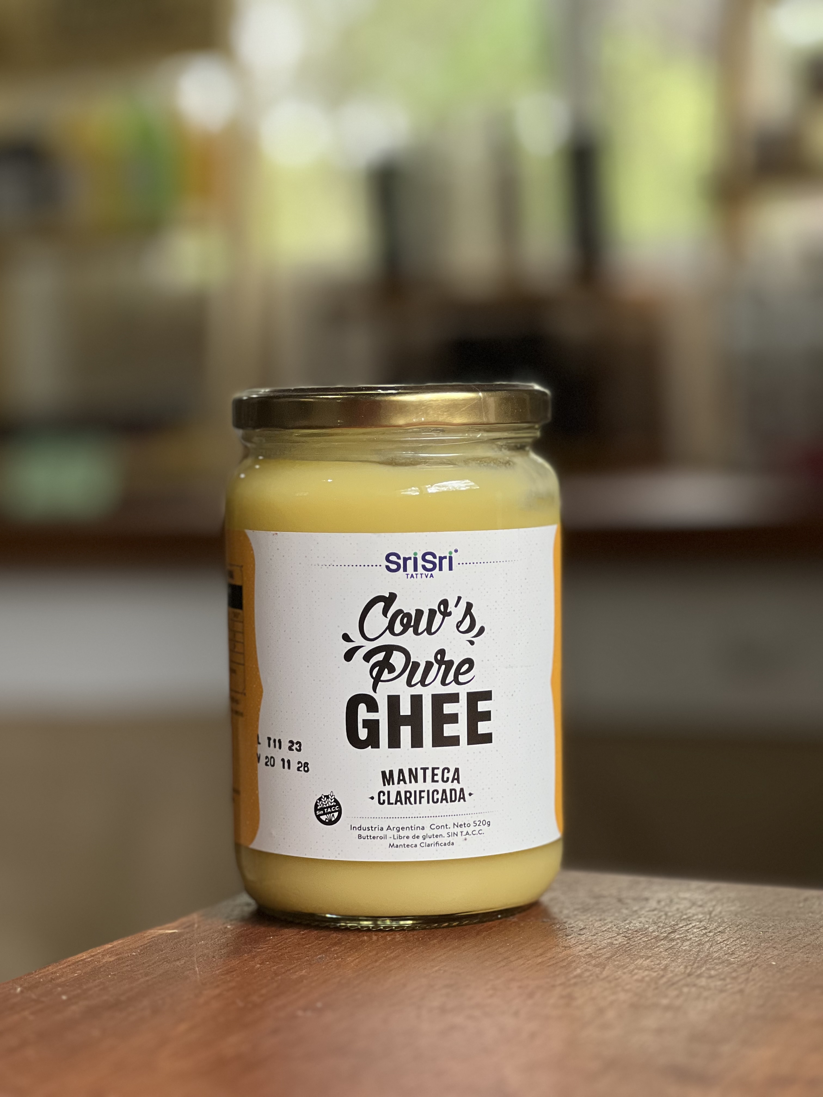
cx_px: 412
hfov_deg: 19.1
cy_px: 548
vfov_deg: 25.3
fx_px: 2441
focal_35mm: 77
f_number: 2.8
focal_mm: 9
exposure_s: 1/121
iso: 125
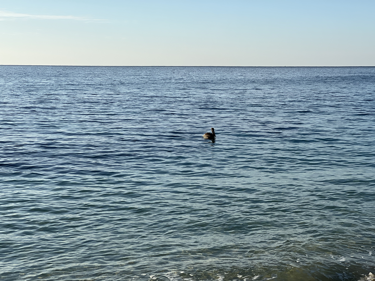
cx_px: 188
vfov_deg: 19.1
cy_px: 140
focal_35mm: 77
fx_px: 834
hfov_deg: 25.3
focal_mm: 9
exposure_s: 1/943
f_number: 2.8
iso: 32
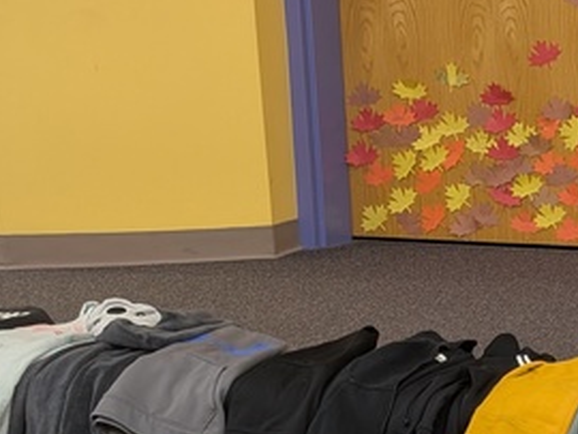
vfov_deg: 15.9
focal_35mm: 91
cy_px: 435
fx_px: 1521
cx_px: 957
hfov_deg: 18.2
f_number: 1.68
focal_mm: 6.9
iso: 71
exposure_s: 1/23.8
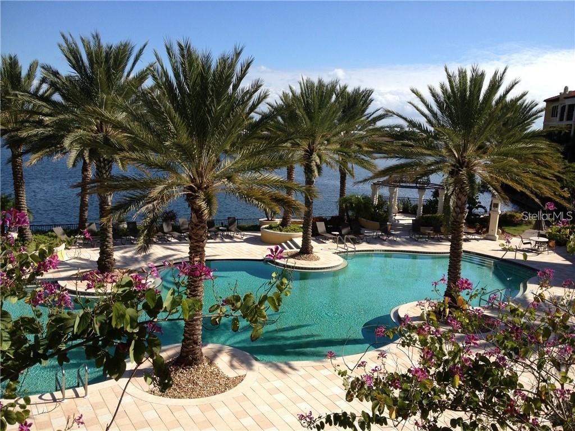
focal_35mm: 35
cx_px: 288
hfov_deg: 52.6
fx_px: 581
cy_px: 216
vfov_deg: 40.7
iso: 50
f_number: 2.4
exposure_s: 1/1727
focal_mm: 4.28
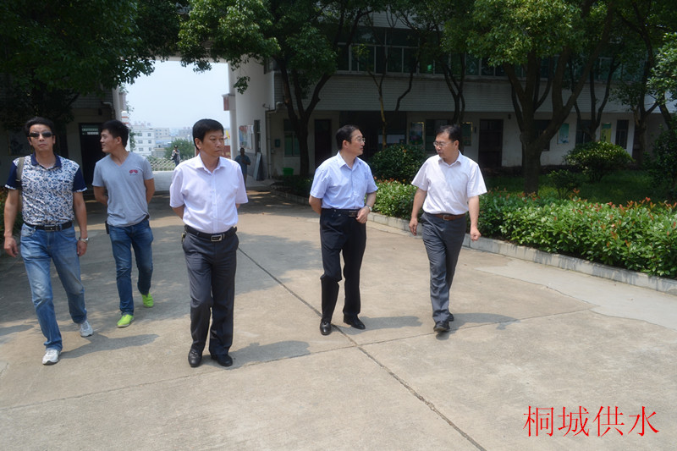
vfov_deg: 47.9
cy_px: 226
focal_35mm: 27
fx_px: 508
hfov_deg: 67.4
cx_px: 338
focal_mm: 18
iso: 100
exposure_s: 1/200
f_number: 7.1
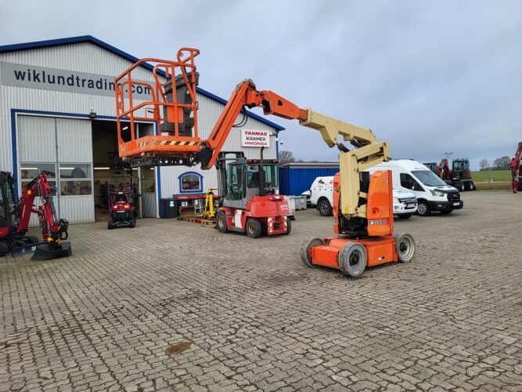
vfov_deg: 53.0
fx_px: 392
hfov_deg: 67.3
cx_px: 261
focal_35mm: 26
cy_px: 196
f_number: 1.8
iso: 40
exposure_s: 1/391
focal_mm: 5.4
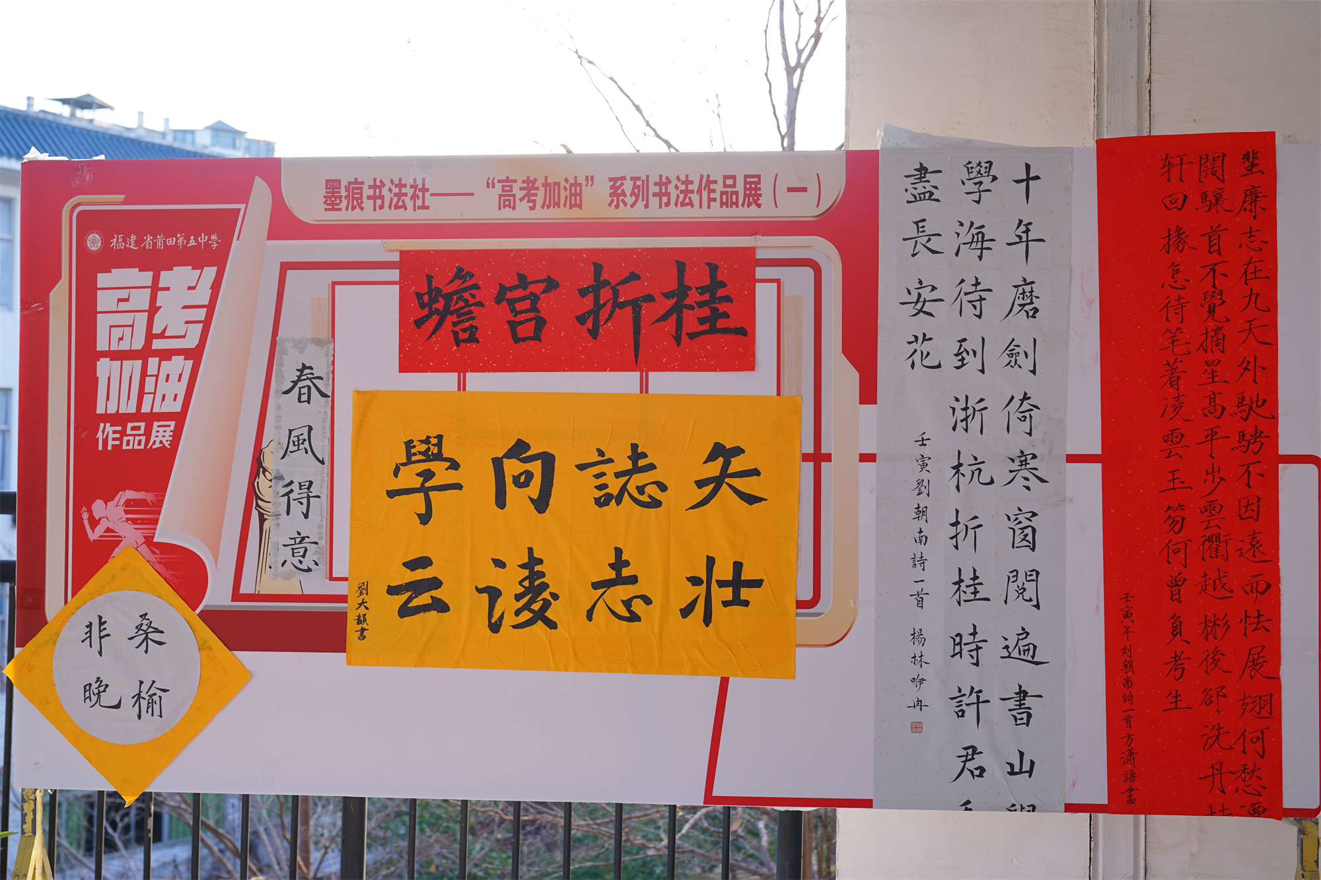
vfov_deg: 30.5
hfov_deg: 44.5
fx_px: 1614
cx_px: 660
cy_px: 440
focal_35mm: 44
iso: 100
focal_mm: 44
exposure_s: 1/60
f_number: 5
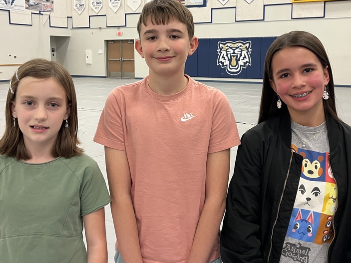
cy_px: 91
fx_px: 375
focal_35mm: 37
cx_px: 180
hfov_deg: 50.1
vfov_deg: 38.3
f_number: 1.6
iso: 125
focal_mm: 5.1
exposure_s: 1/60
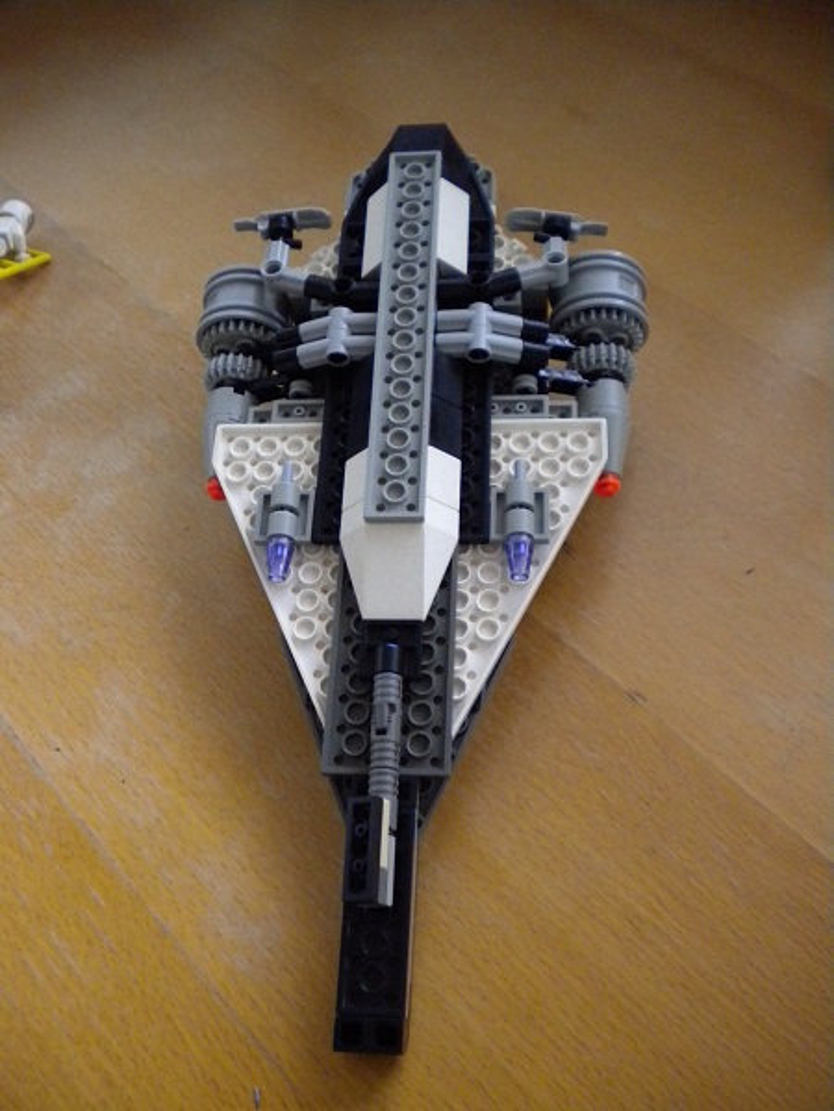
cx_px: 417
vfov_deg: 52.6
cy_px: 556
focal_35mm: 35
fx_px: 1124
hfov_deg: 40.7
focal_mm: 6.3
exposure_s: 1/43.4
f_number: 3.1
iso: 400
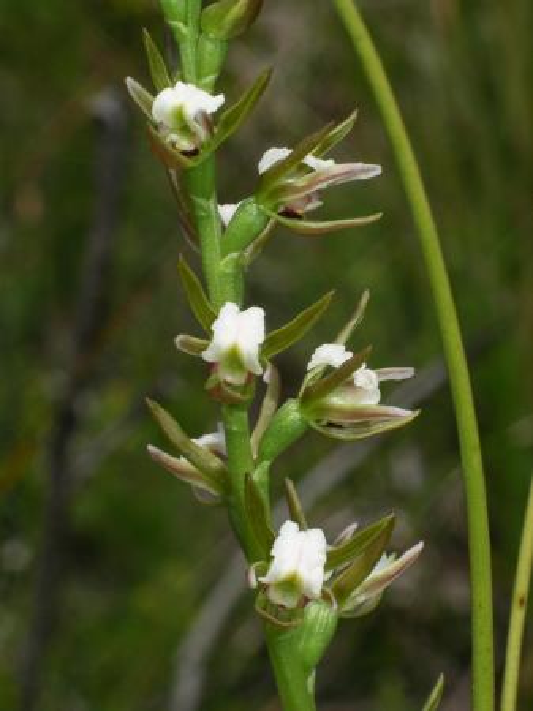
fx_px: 3843
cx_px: 266
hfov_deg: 7.9
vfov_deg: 10.6
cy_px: 356
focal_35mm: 187
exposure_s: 1/125
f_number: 7.7
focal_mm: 39
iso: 64
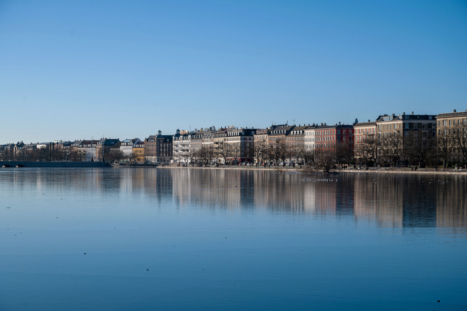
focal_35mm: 70
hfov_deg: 28.9
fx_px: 907
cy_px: 156
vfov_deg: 19.4
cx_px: 234
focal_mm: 70
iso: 160
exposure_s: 1/800
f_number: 7.1
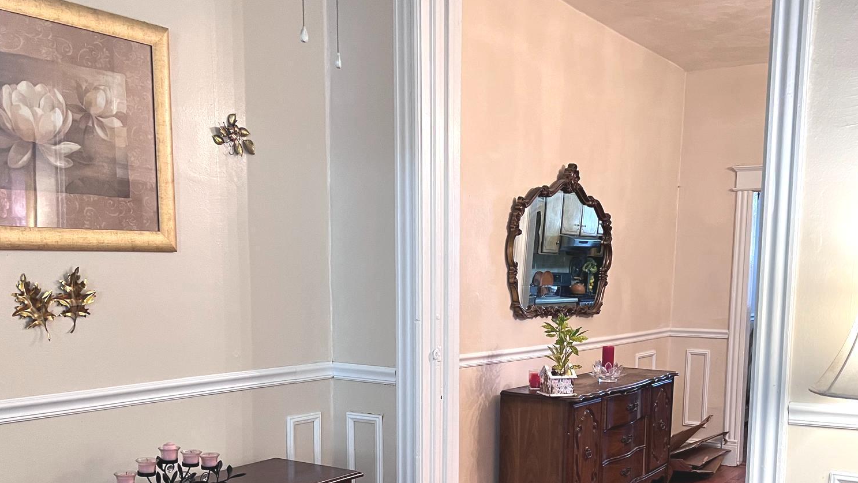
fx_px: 887
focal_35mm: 39
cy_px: 403
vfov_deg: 29.6
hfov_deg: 51.4
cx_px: 496
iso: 125
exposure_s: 1/60
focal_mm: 5.7
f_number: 1.5
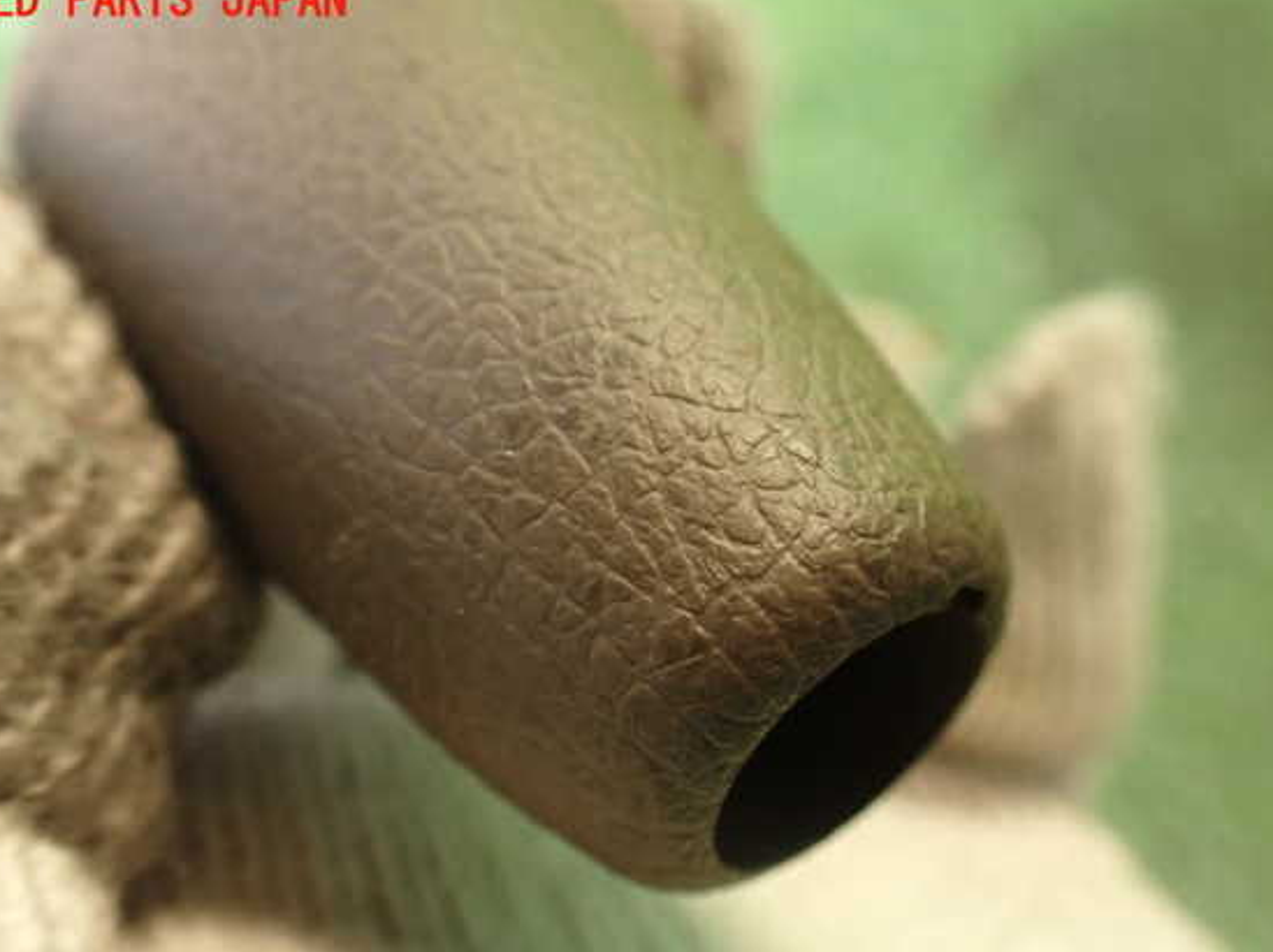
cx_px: 621
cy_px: 493
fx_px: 1286
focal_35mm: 35
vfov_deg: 40.6
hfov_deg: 52.7
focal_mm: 5.79
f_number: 2.4
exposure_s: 1/30
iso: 400
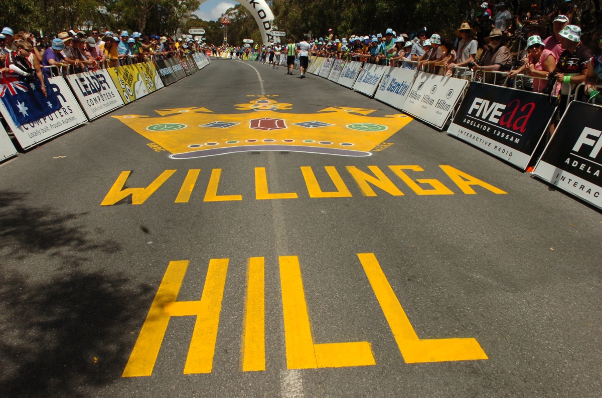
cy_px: 199
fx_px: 425
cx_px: 301
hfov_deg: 70.6
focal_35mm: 26
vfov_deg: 50.2
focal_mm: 17
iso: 400
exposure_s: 1/640
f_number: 10
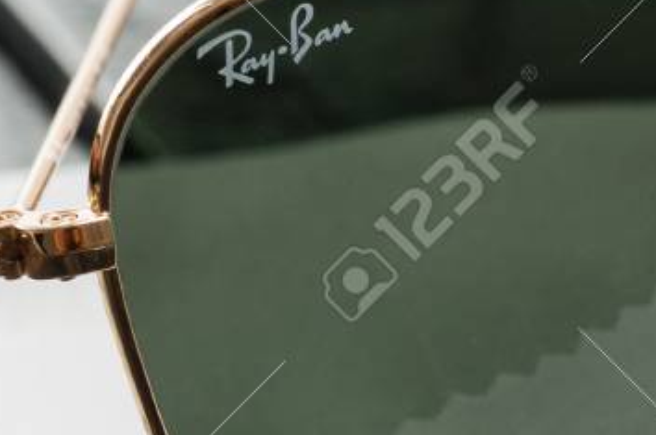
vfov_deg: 3.6
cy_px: 127
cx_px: 776
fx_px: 7024
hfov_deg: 5.3
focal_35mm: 386
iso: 400
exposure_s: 1/160
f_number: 14
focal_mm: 105
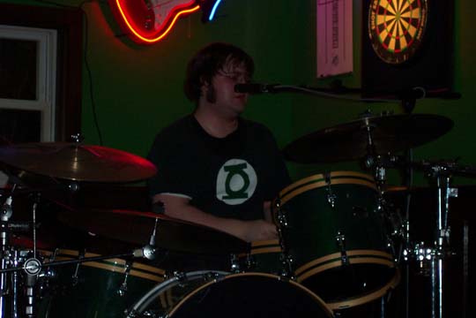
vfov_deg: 12.0
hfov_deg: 17.9
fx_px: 1507
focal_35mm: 114
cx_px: 238
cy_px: 159
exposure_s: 1/90
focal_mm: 24
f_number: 4.8
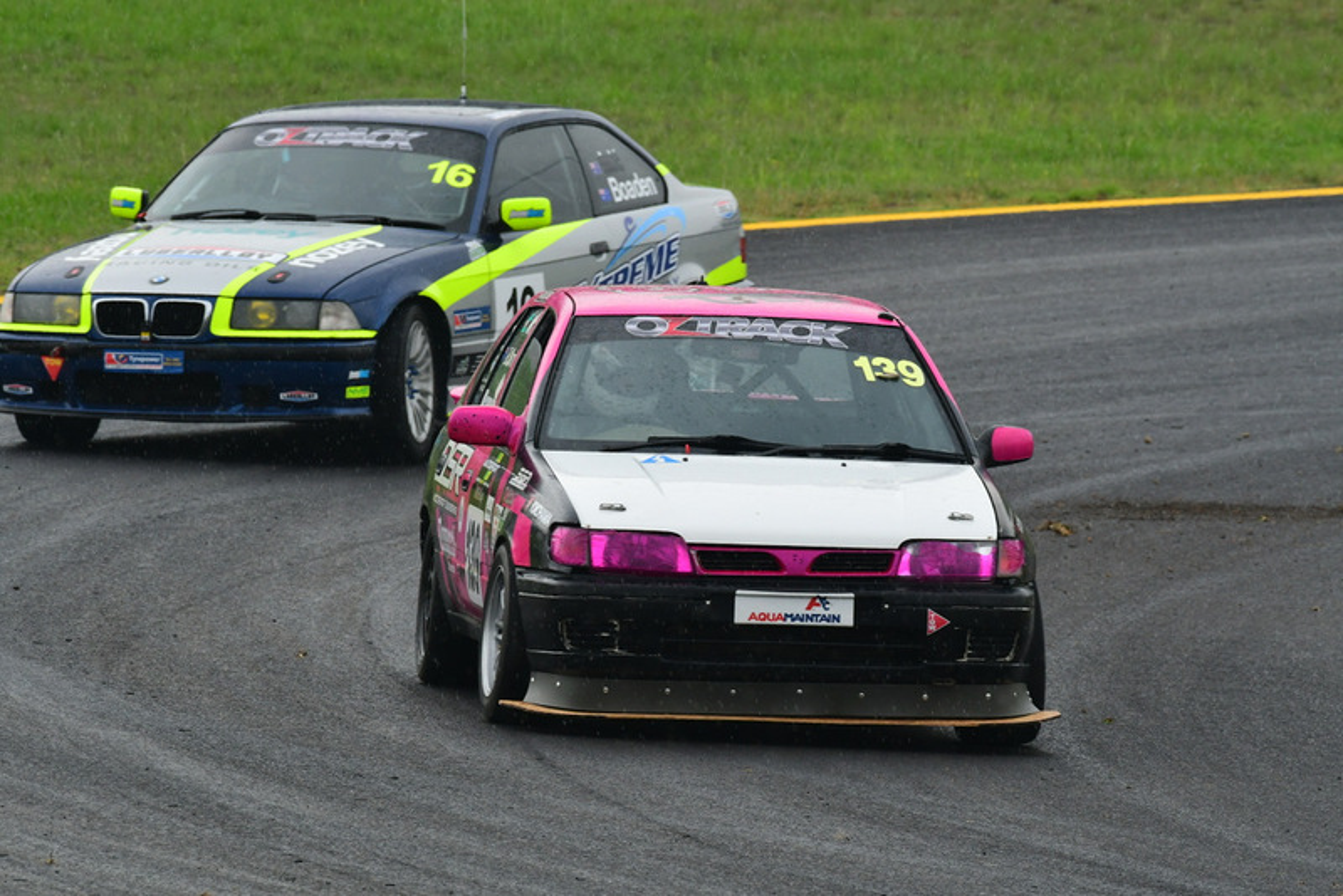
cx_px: 672
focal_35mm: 600
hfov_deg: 3.4
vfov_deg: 2.3
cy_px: 448
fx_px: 22390
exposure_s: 1/640
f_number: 11
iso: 1000
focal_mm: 400
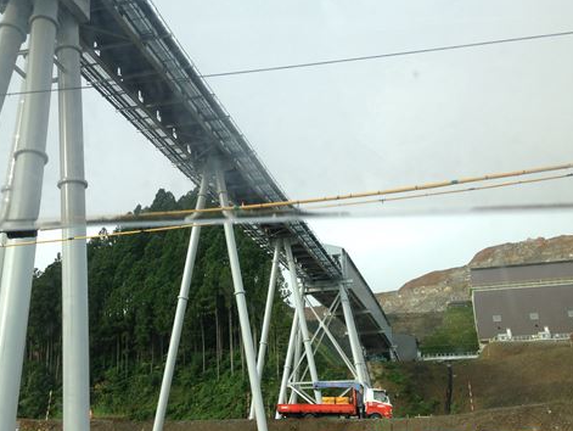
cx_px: 264
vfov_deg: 34.3
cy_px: 250
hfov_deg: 44.7
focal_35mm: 42
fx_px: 696
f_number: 2.4
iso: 50
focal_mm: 4.12
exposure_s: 1/589
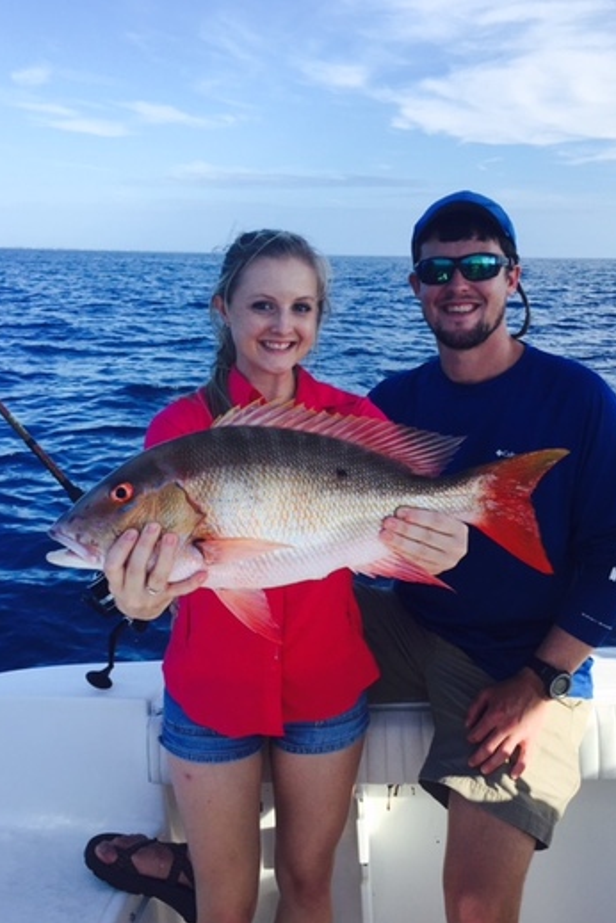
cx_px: 312
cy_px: 460
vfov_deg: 60.3
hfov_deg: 42.3
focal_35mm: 31
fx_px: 796
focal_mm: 4.15
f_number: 2.2
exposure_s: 1/1130
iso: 32
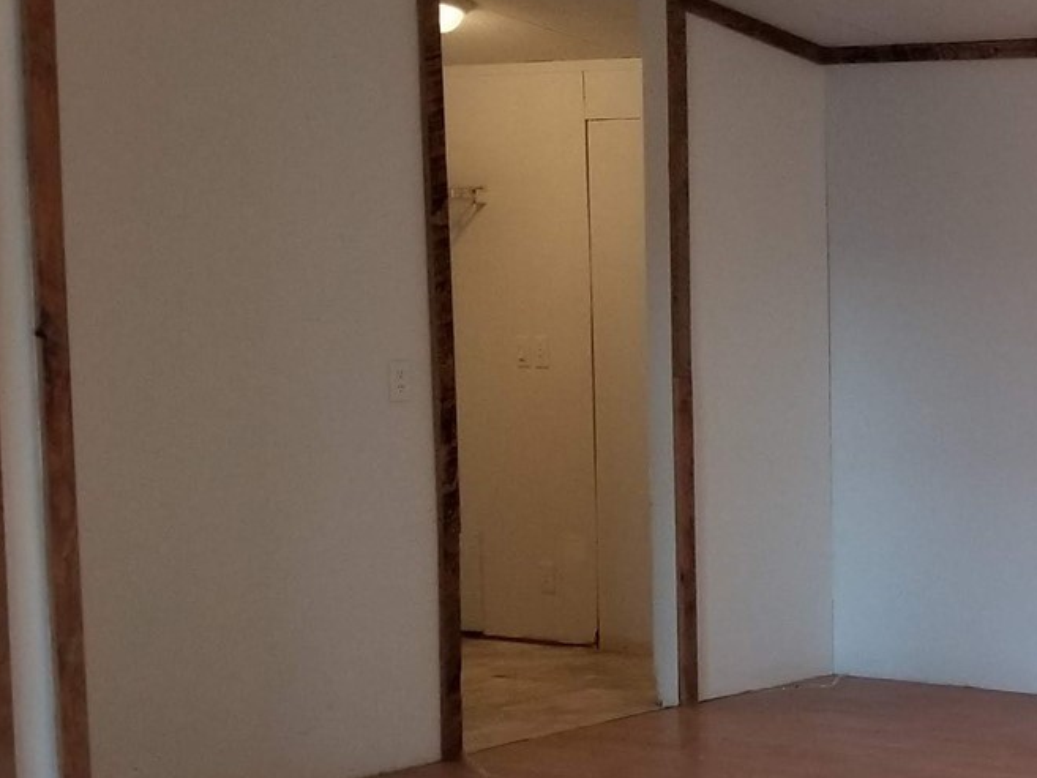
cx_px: 1425
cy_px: 526
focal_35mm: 76
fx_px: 2277
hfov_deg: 22.4
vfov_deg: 19.3
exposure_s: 1/60
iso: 125
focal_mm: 4.25
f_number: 1.7
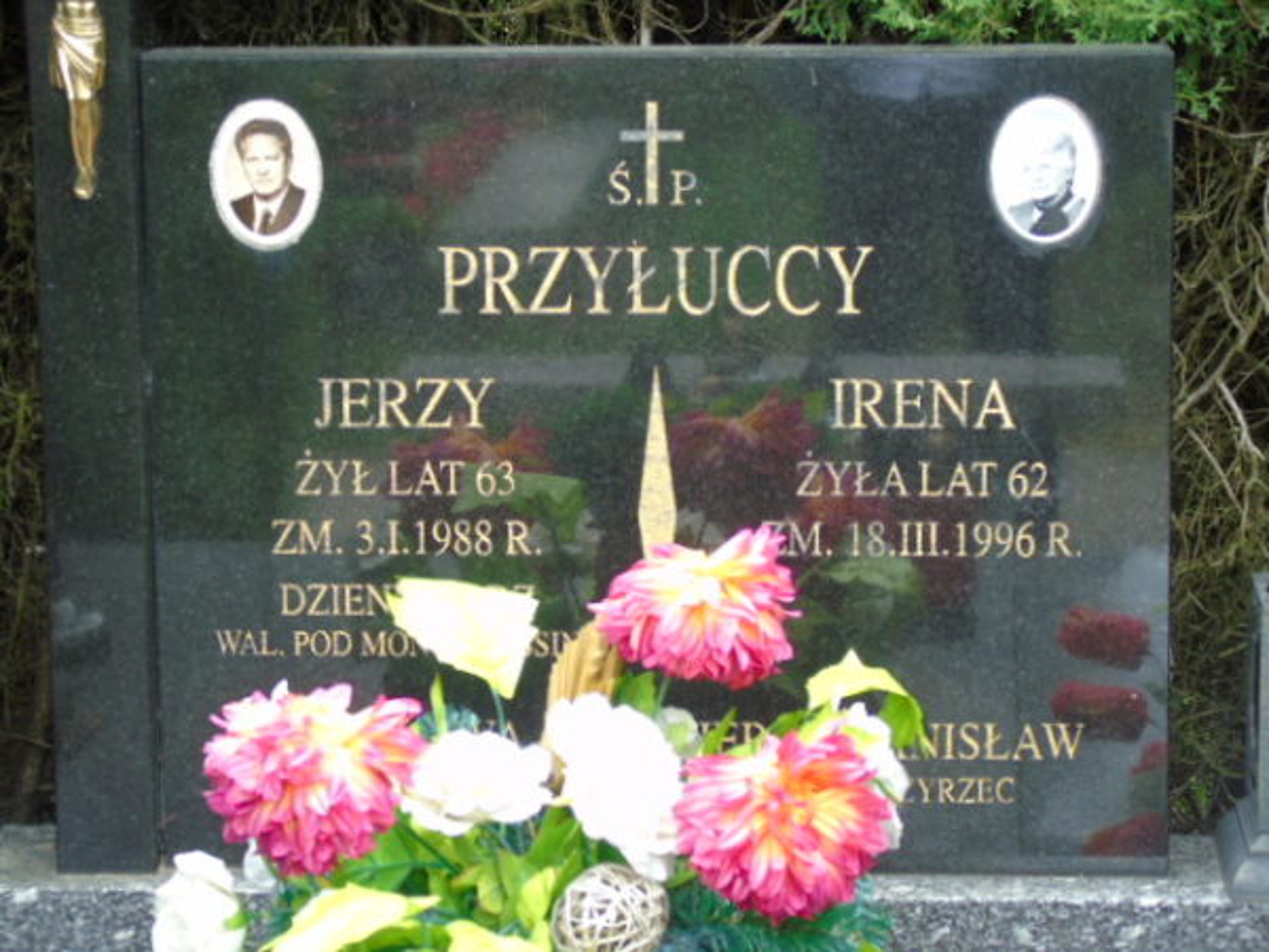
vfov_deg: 12.0
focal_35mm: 124
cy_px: 476
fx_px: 4546
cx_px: 634
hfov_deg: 15.9
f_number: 4.6
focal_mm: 22
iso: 100
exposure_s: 1/50
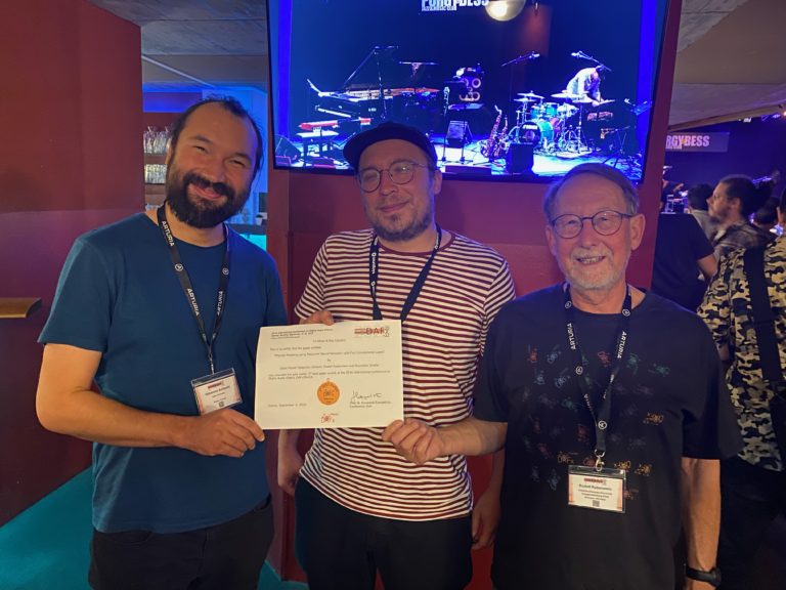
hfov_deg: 67.3
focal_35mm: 26
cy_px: 295
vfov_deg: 53.1
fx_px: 590
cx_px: 393
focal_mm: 4.25
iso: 500
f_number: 1.8
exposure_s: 1/10
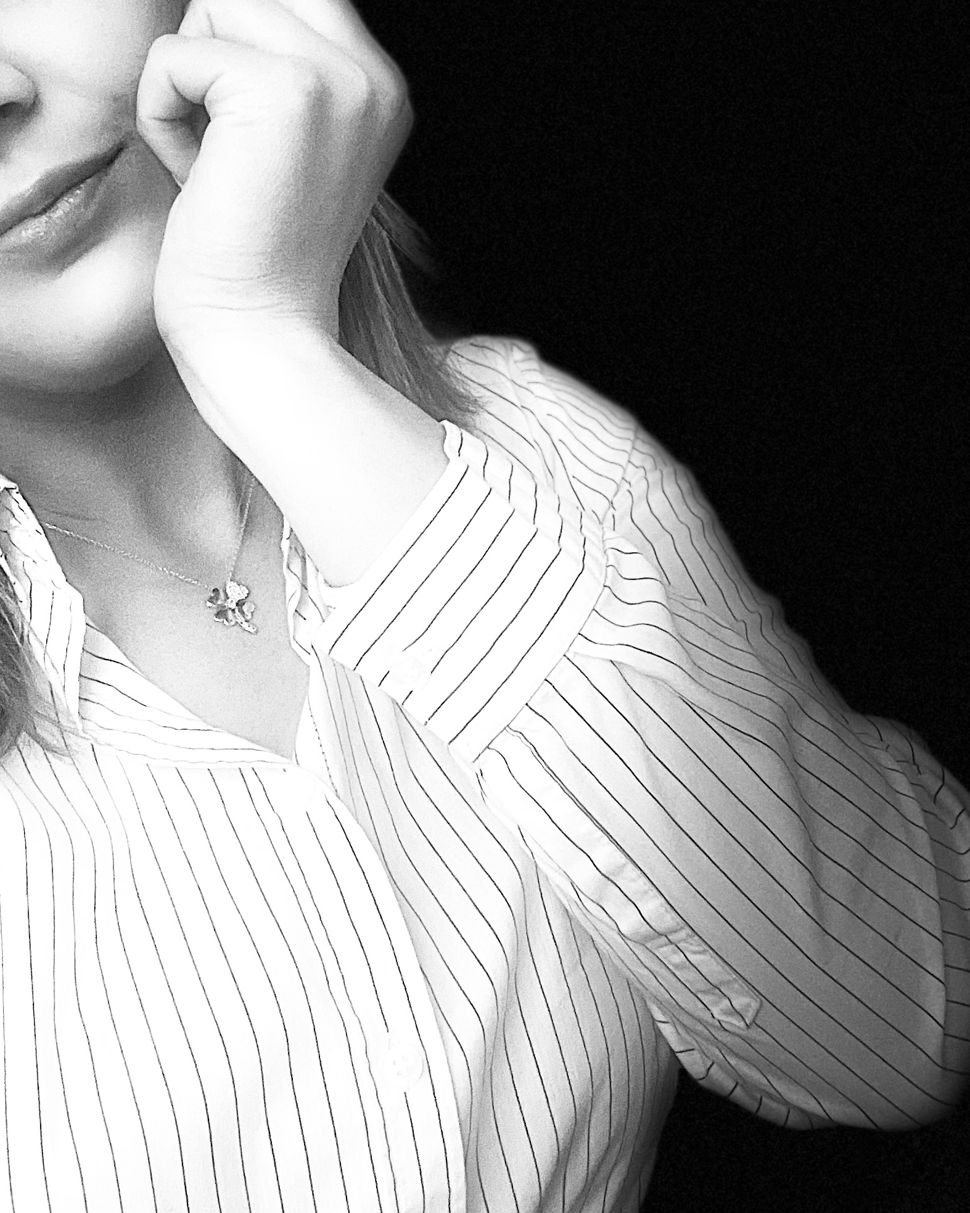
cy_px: 362
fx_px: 1651
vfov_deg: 39.6
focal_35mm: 46
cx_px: 450
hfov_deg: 32.7
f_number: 2.2
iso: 400
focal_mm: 2.71
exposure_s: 1/42
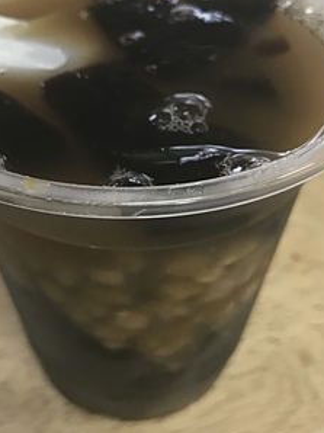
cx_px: 129
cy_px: 163
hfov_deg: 30.7
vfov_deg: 40.2
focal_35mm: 47
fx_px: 587
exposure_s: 1/15
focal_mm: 4
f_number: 1.8
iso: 50
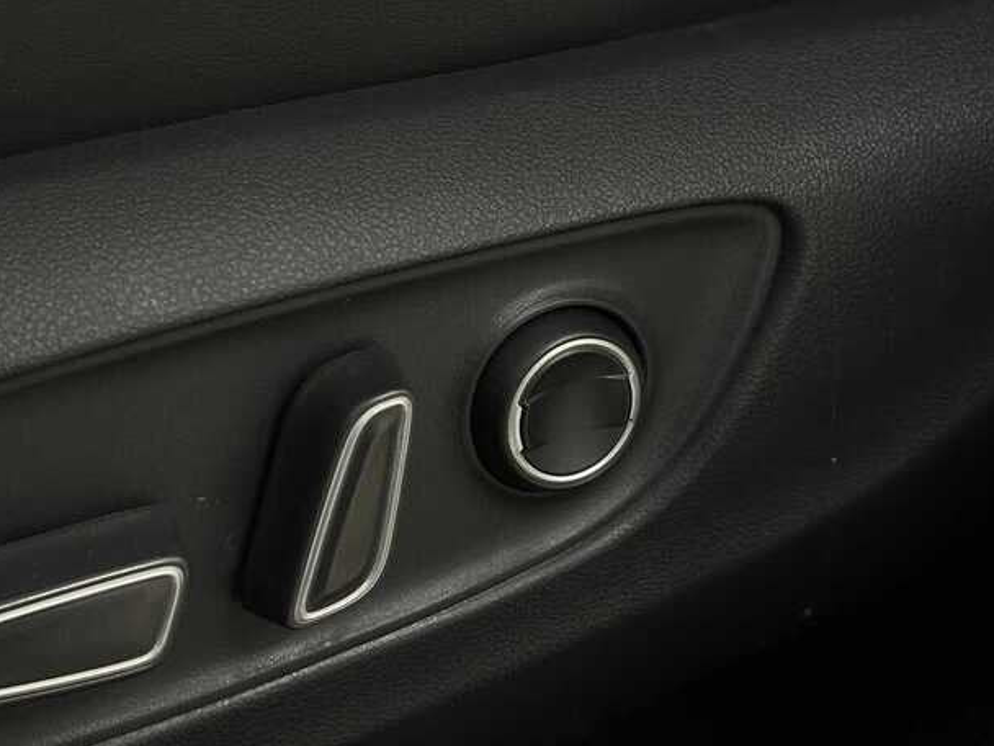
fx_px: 2039
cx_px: 337
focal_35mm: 71
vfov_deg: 20.7
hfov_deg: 27.2
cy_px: 290
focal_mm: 6.86
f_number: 1.78
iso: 250
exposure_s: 1/33
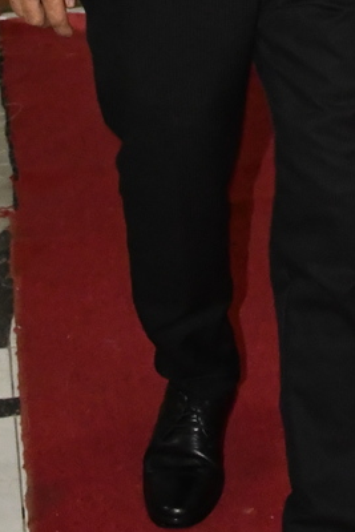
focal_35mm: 135
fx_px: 1995
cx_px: 467
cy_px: -330
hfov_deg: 10.0
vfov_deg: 14.0
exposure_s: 1/60
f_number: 3.5
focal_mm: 20
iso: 3600
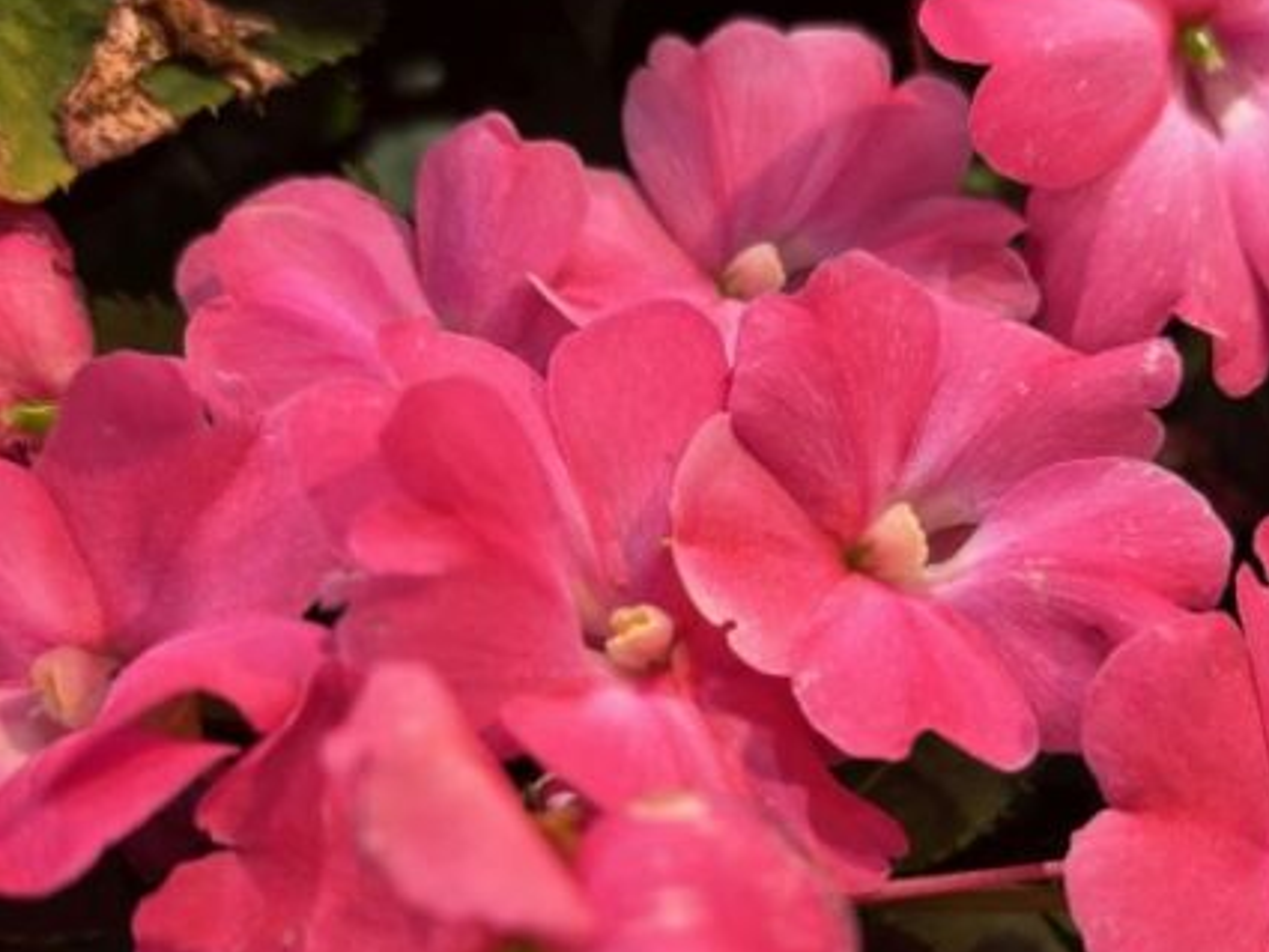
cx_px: 714
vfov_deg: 30.5
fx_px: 1723
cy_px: 677
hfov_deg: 40.4
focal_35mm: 47
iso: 80
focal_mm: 5.96
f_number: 1.6
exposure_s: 1/60
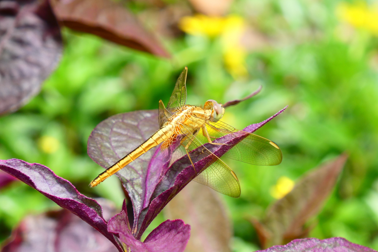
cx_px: 189
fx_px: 3801
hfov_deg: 5.7
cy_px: 138
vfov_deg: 3.8
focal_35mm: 362
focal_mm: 62.1
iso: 80
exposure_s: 1/160
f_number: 6
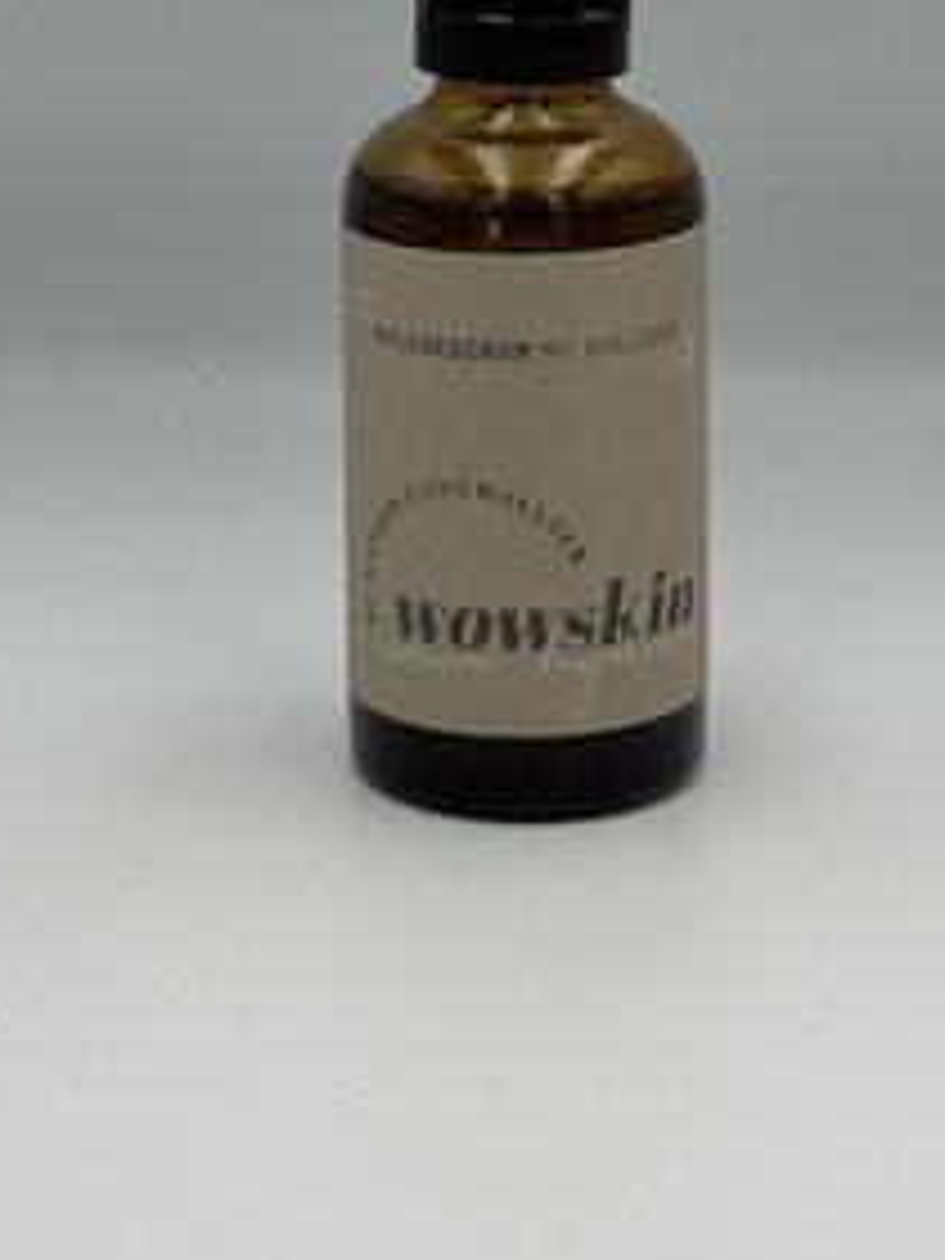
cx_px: 518
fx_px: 3749
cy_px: 50
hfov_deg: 14.4
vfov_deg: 18.7
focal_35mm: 103
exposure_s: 1/1114
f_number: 1.78
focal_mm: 6.76
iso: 64
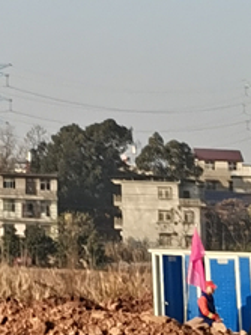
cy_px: -344
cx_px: -239
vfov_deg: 10.5
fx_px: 1664
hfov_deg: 8.2
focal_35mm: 172
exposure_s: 4
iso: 50
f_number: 1.9
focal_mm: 4.94
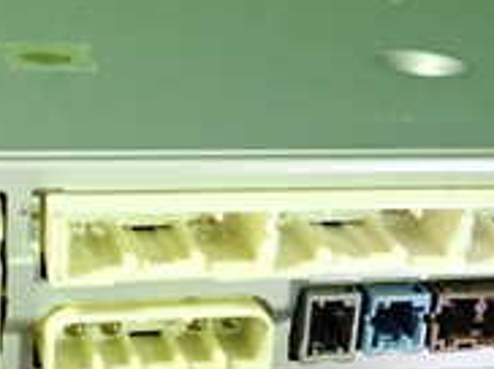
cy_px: 233
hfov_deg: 19.9
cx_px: 233
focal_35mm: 99
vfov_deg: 14.9
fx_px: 1411
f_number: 2.3
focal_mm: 5.4
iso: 800
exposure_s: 1/30
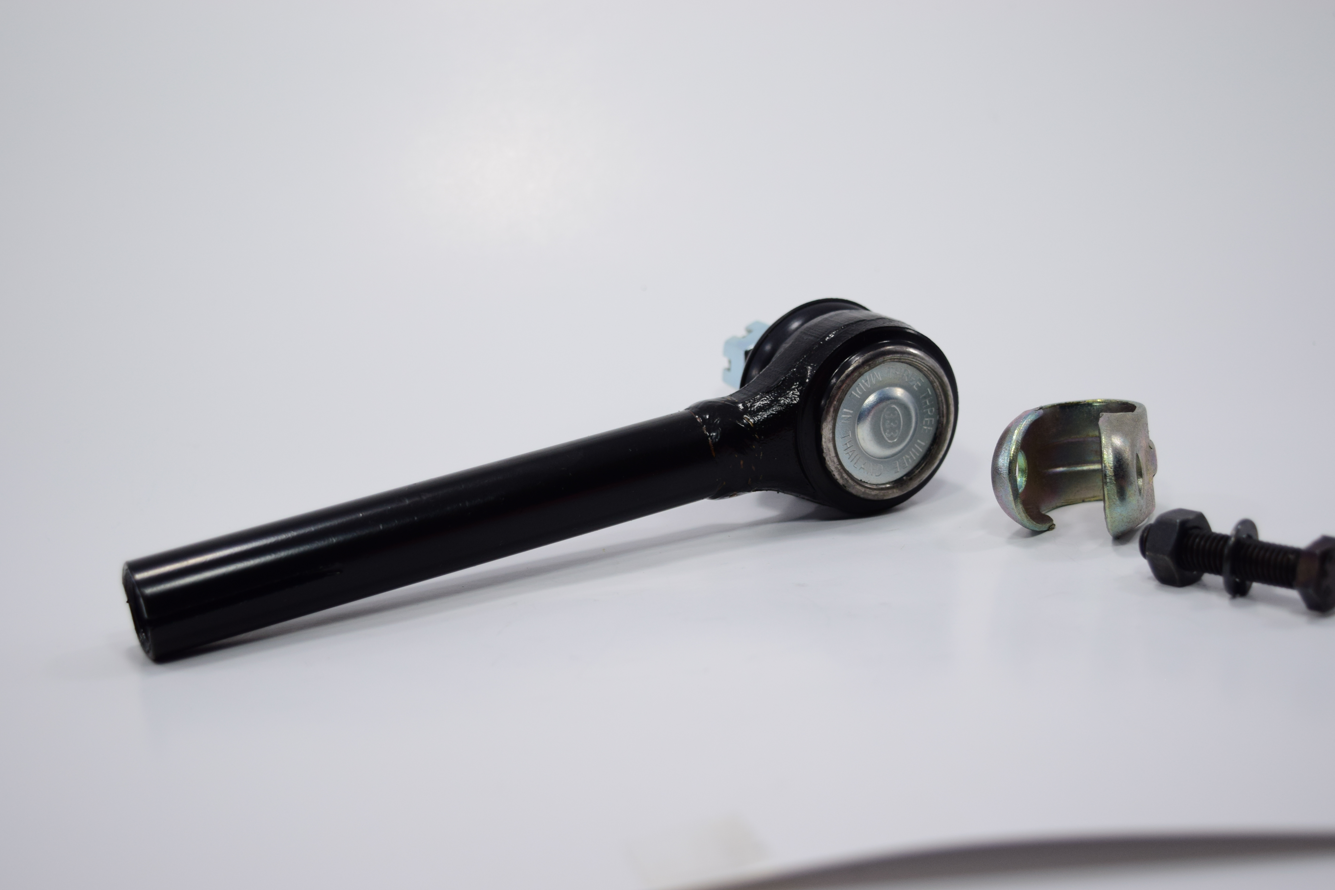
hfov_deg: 35.9
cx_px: 675
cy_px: 460
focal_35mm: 56
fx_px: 2059
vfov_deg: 24.4
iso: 400
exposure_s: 1/200
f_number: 4.5
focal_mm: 35
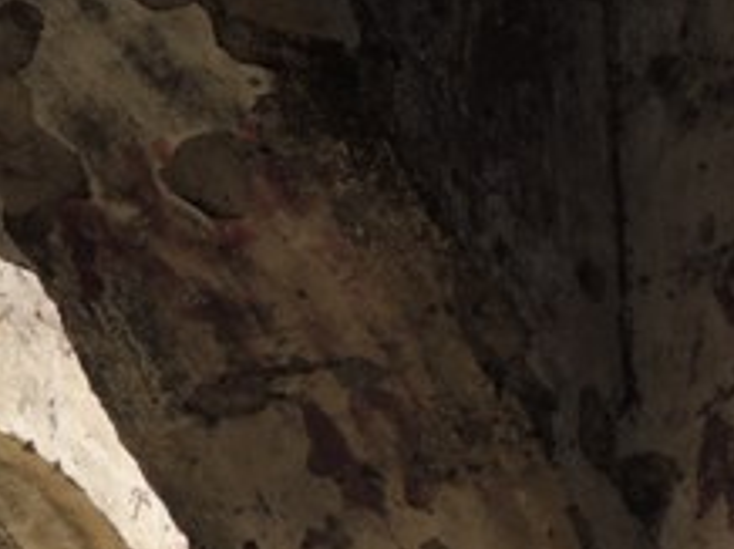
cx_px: -552
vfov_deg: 10.0
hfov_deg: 12.4
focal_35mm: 147
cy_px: 559
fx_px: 3114
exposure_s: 1/1250
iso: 100
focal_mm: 7.1
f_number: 3.7
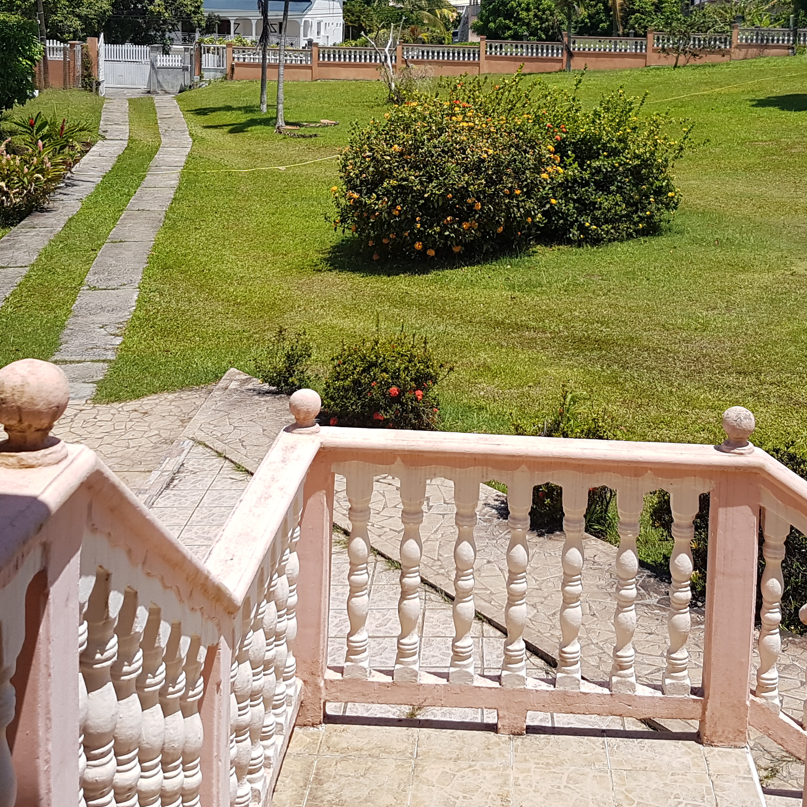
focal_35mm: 49
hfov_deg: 34.6
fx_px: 1292
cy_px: 164
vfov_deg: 33.7
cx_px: 476
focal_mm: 4.2
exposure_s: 1/2552
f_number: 1.7
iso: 40
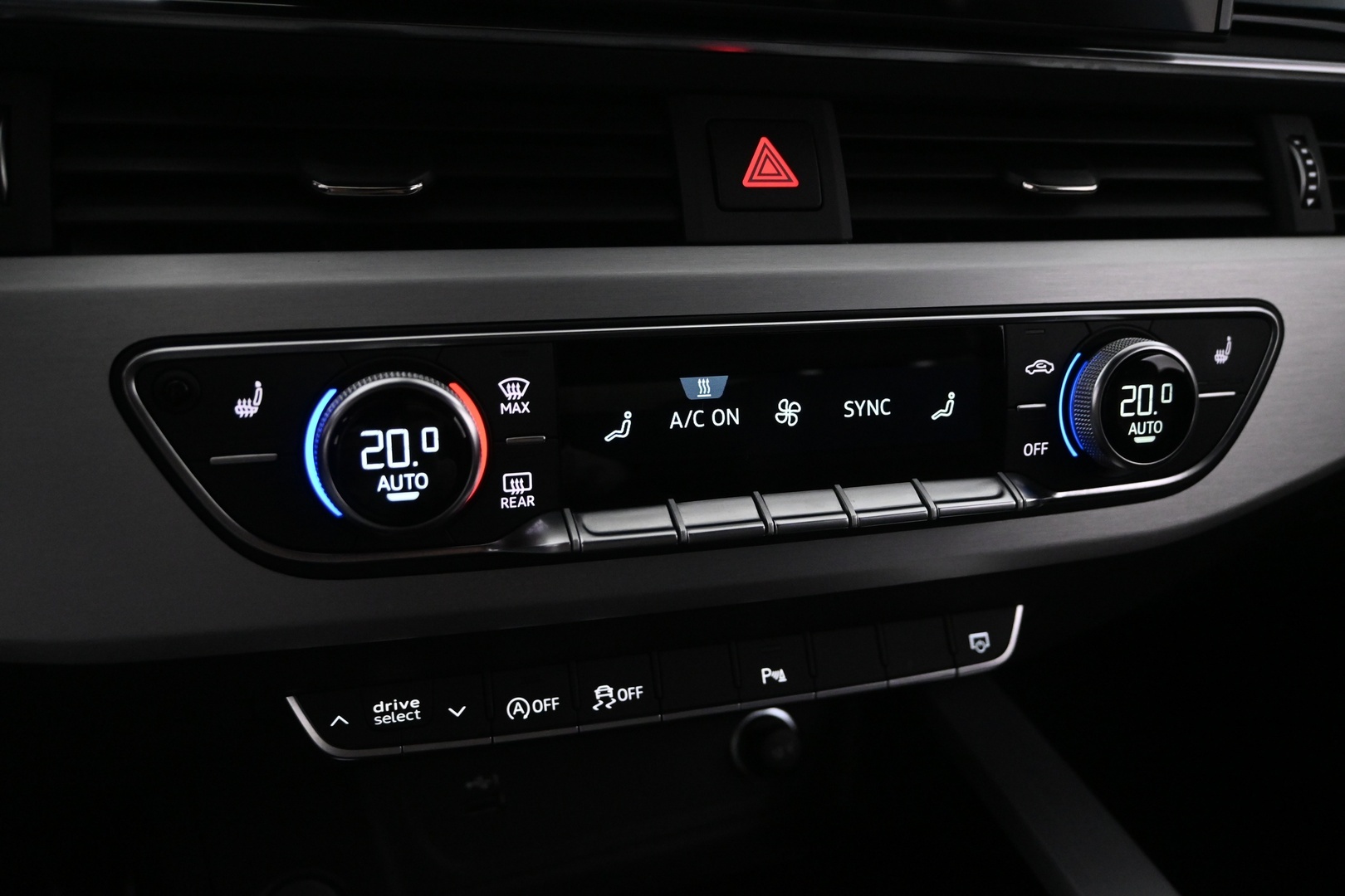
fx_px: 1121
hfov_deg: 61.9
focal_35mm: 30
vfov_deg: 43.6
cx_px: 672
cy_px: 448
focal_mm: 20
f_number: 3.8
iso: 3200
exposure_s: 1/100
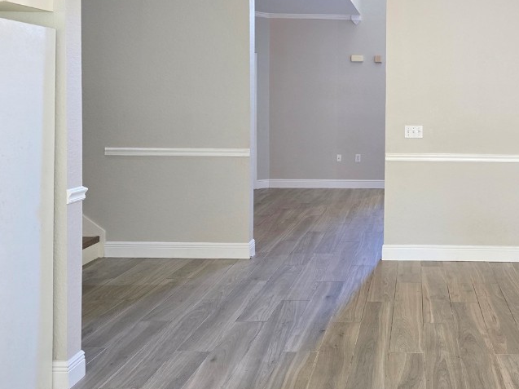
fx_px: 554
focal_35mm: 37
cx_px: 411
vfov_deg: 38.0
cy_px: 113
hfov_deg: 47.6
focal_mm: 6.3
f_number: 1.7
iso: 1000
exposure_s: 1/60
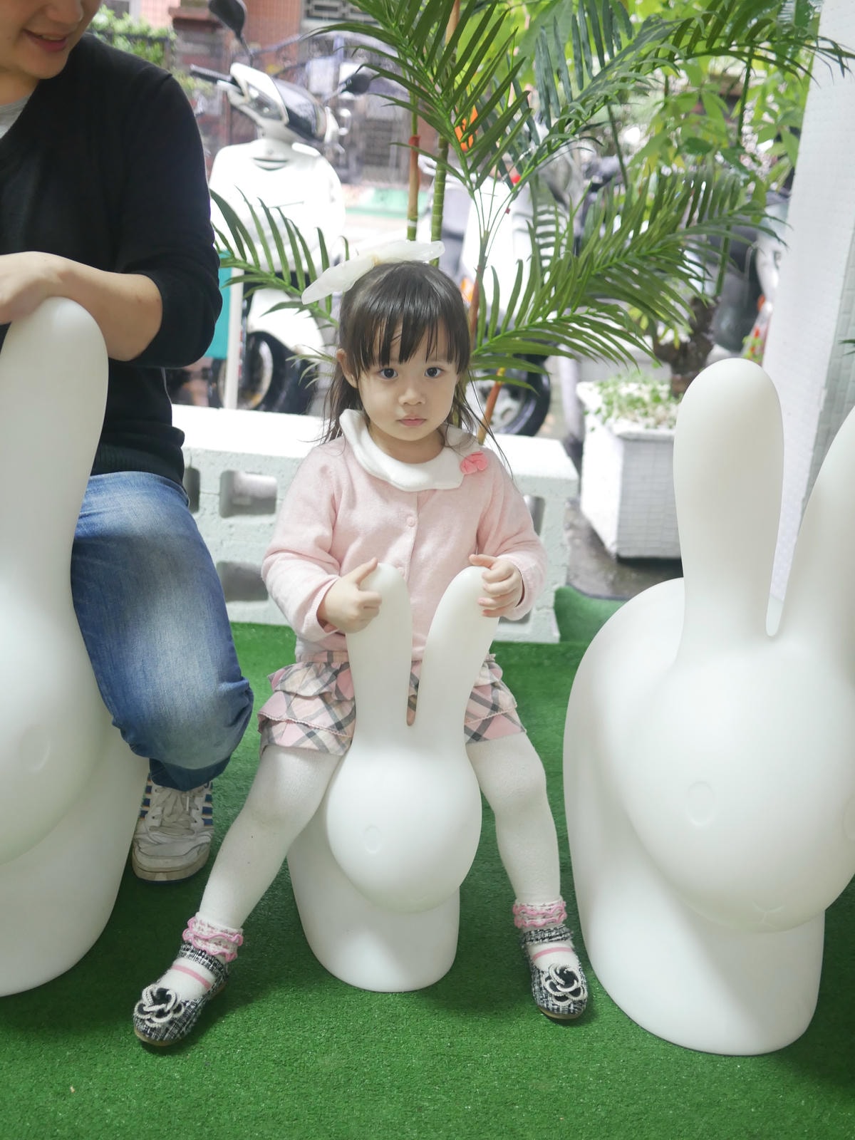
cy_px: 570
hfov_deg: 36.0
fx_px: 1317
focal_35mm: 40
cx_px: 428
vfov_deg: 46.8
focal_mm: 20
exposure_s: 1/60
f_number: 1.7
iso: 640
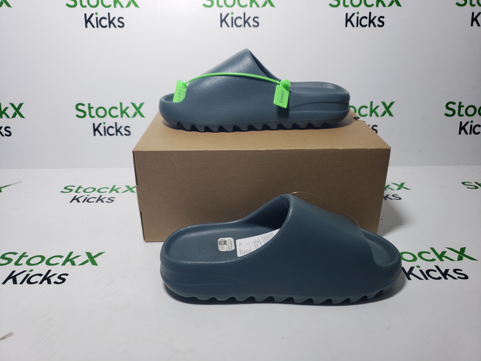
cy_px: 180
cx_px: 240
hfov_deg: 67.3
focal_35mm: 26
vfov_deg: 53.1
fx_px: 361
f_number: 1.5
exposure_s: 1/409
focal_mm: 4.3
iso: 50
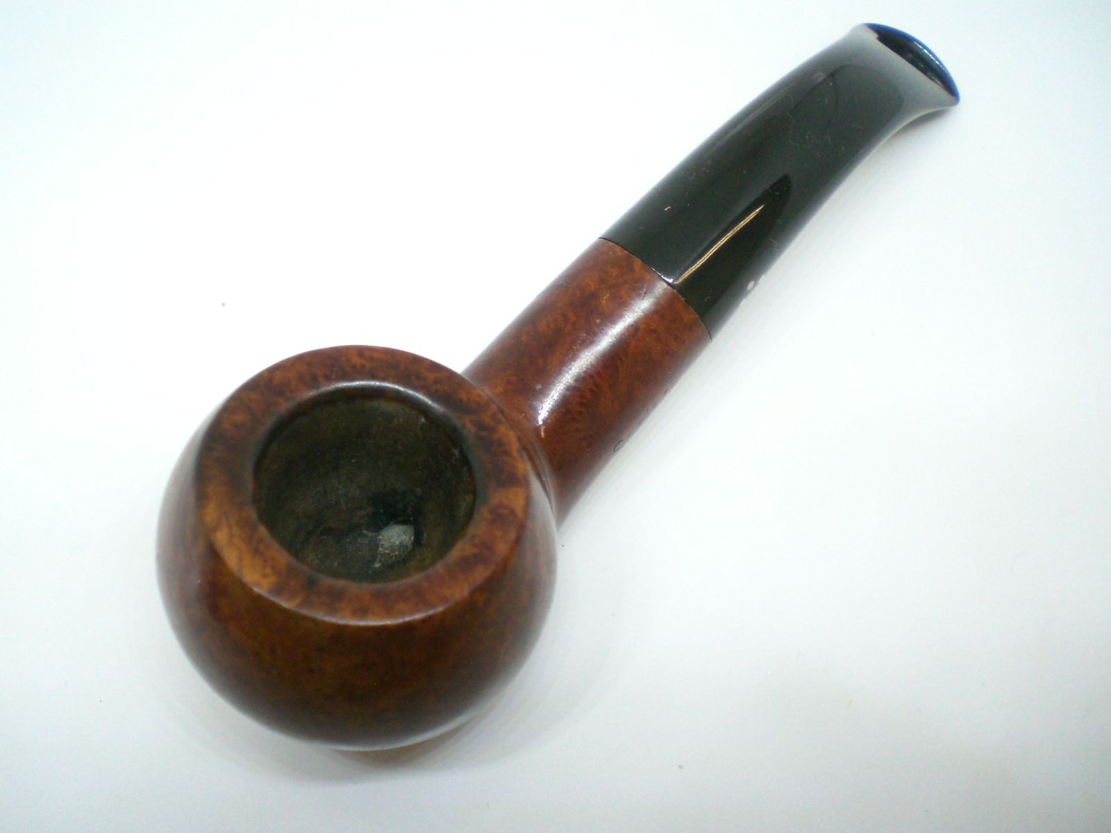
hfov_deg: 49.0
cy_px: 416
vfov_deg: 37.7
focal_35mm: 38
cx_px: 556
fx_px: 1220
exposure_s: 1/125
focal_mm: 6.3
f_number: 3.1
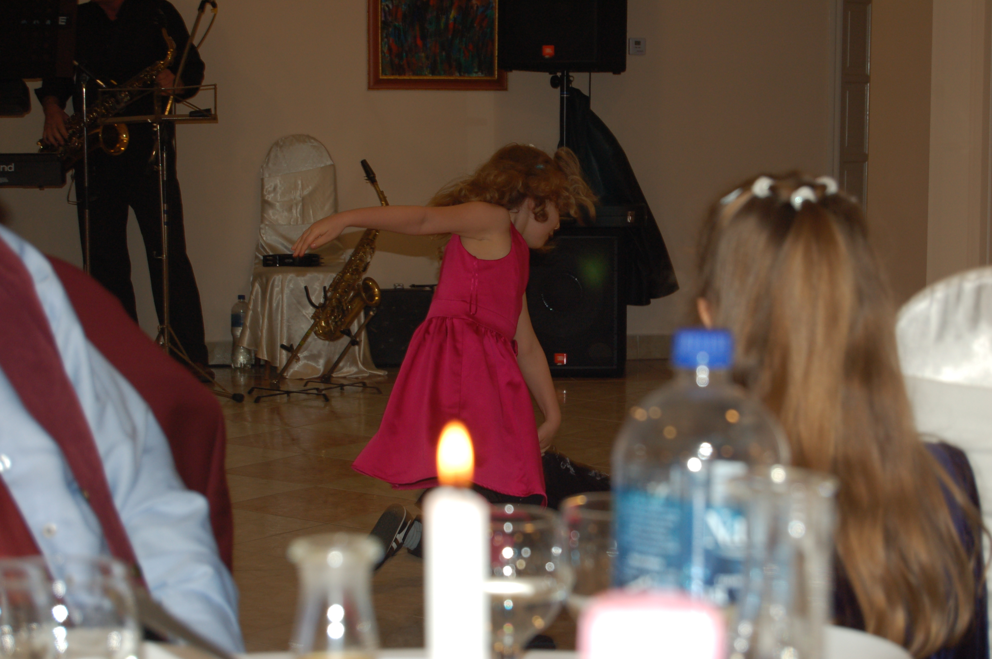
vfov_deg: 16.5
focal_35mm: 82
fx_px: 2271
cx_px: 496
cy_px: 330
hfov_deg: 24.6
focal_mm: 55
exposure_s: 1/60
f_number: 5.6
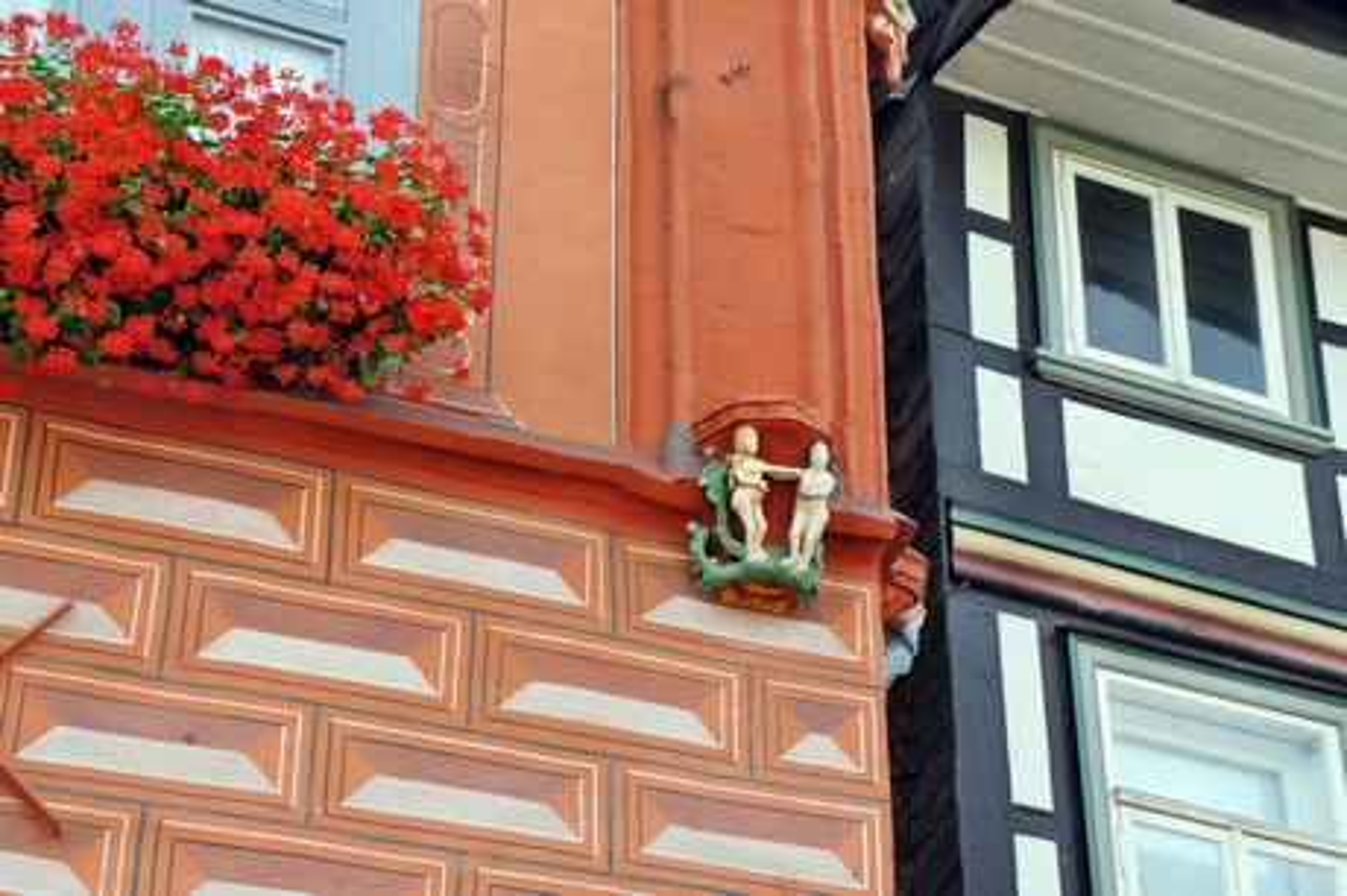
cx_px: 674
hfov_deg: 24.6
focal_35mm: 82
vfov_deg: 16.5
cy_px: 448
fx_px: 3085
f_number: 7.1
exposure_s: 1/250
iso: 250
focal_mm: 55
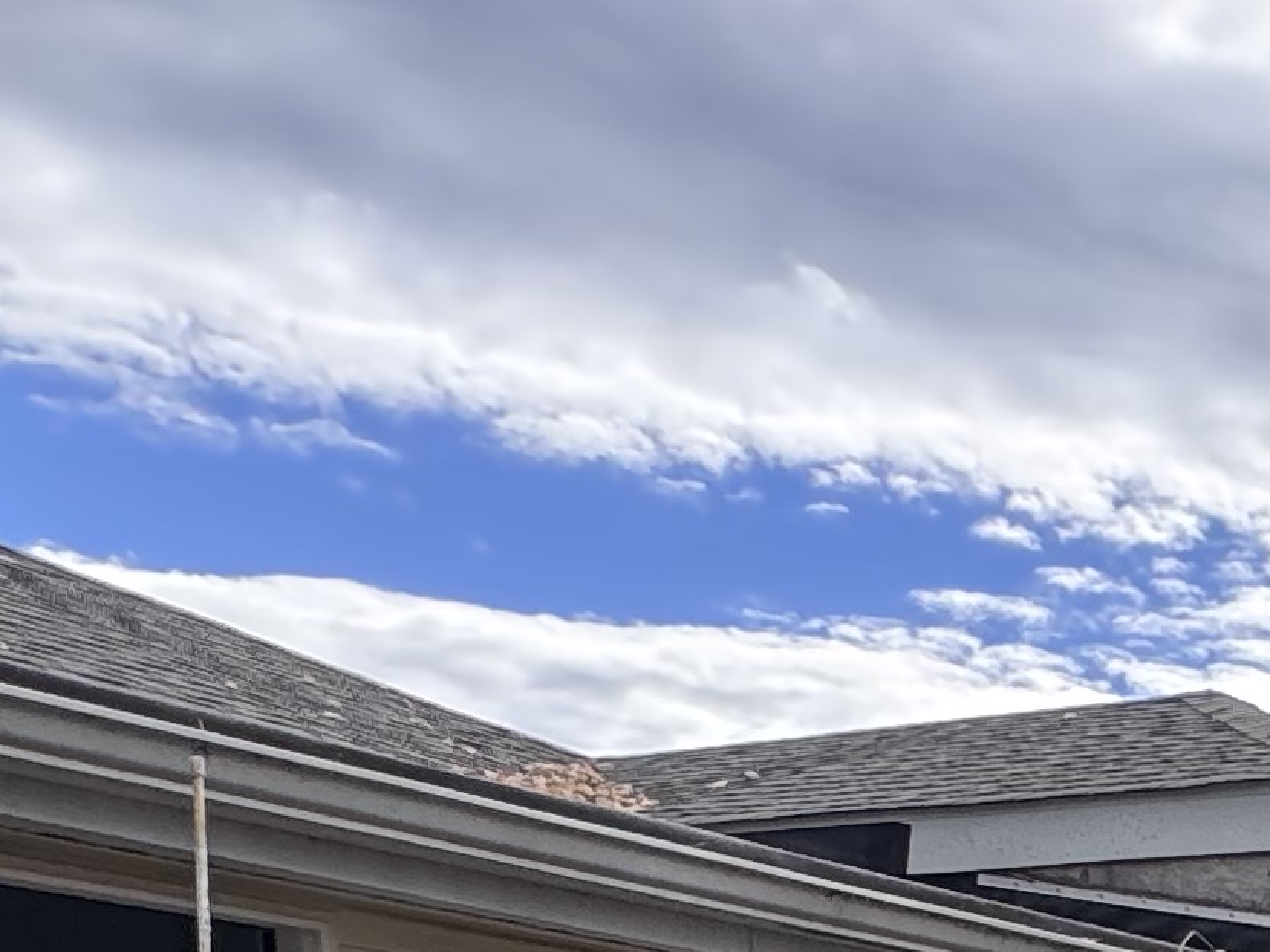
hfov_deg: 20.7
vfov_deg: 17.9
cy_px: 1647
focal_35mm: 68
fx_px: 2496
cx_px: 2239
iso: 40
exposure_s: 1/459
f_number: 2.2
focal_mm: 2.22
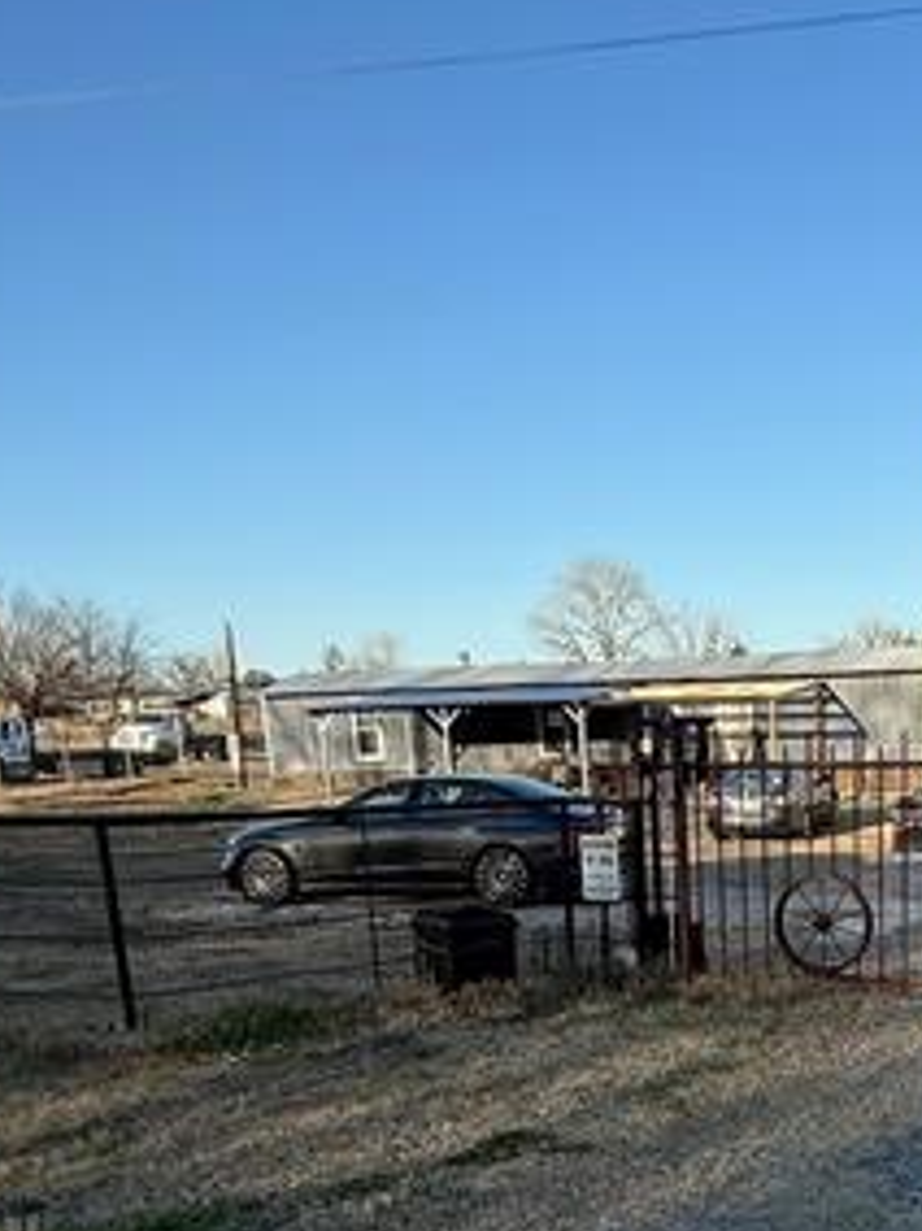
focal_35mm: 38
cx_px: 770
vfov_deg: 44.4
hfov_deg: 36.1
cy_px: 1118
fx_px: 1351
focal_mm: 2.22
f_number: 2.2
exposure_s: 1/1211
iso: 64
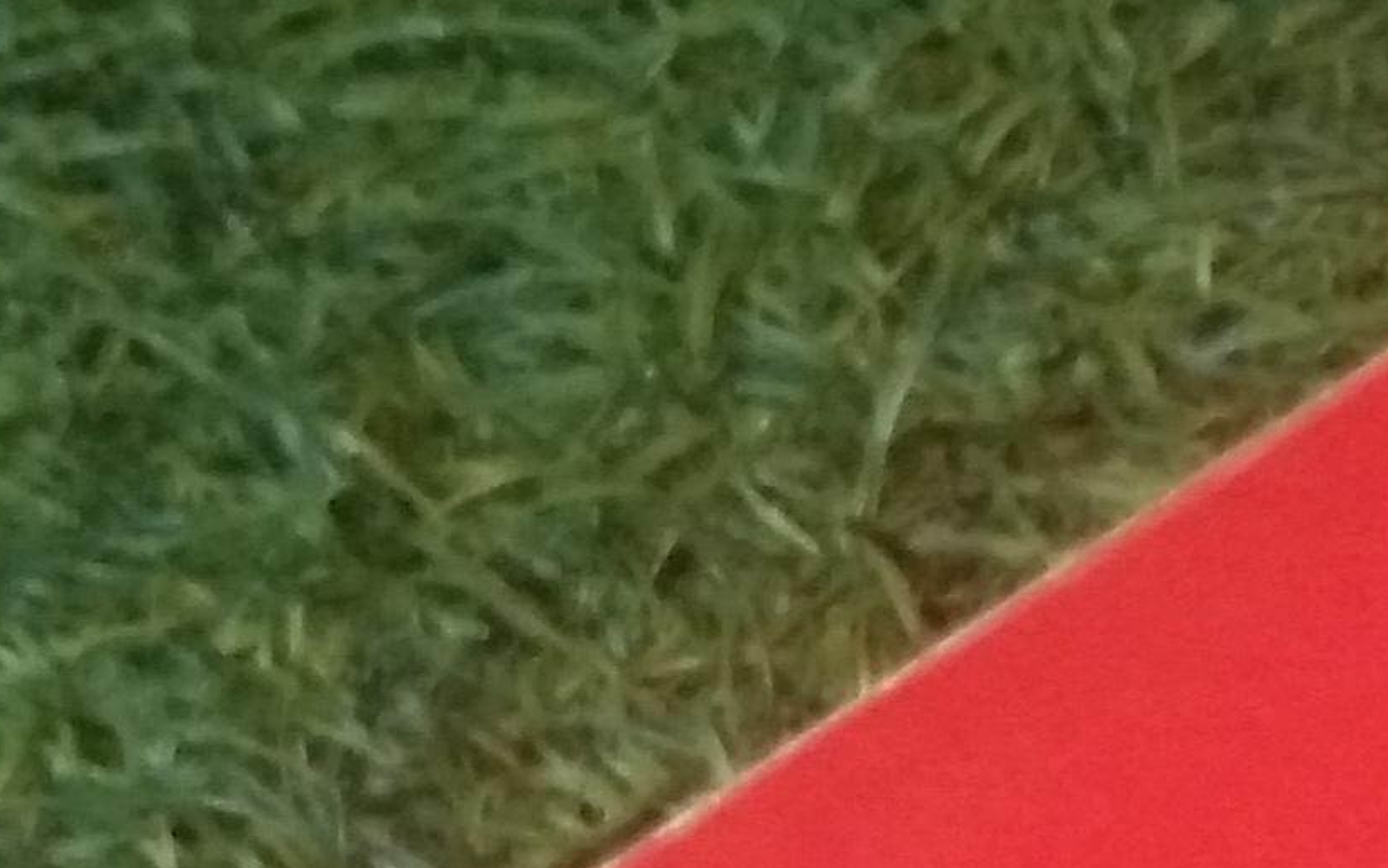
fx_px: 6091
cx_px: 1815
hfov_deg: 12.6
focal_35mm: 161
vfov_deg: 7.8
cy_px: 1783
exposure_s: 1/20
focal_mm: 3.65
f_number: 2.2
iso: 852
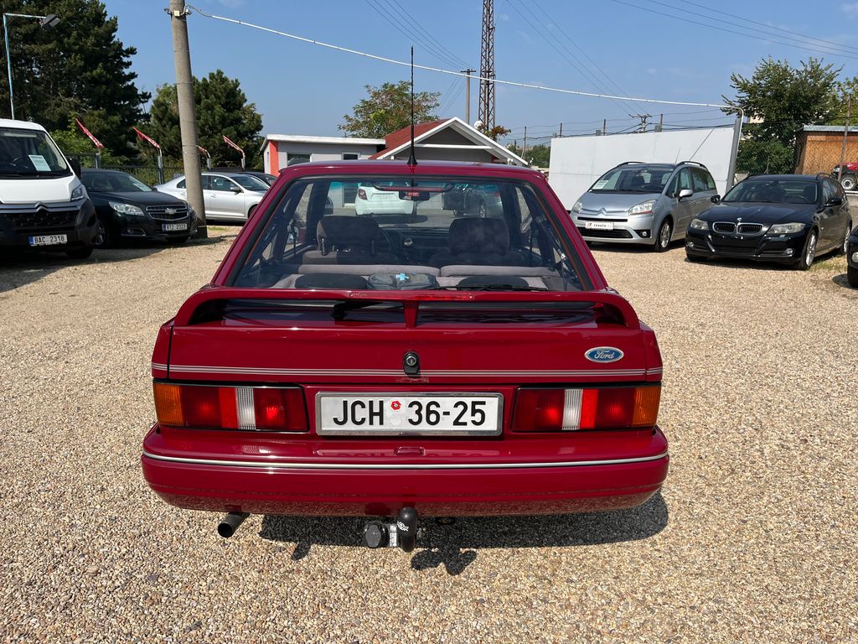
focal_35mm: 26
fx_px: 644
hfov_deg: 67.3
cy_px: 322
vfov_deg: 53.1
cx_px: 429
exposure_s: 1/3876
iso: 50
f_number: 1.6
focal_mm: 5.1
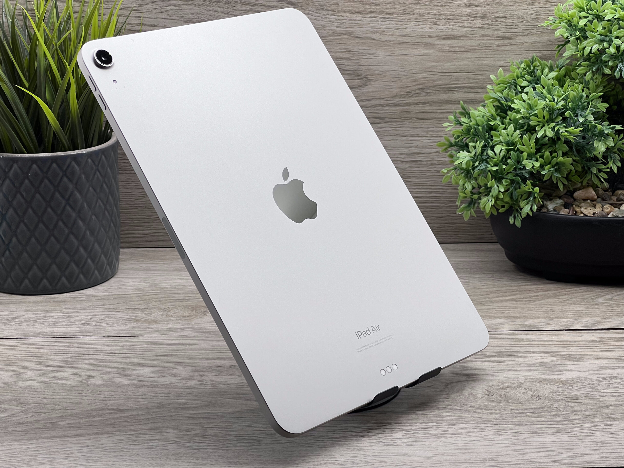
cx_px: 312
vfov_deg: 19.1
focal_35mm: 77
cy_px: 234
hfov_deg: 25.3
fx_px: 1388
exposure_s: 1/105
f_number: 2.8
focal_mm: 9
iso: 32
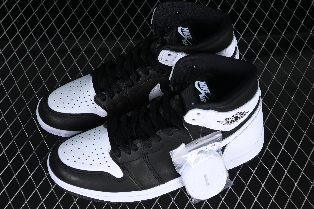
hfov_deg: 27.0
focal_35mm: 75
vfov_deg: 18.2
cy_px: 104
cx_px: 157
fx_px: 654
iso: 160
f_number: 6.3
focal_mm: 50
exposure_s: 1/50
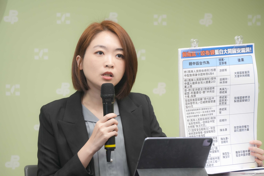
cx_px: 132
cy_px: 88
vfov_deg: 6.0
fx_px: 1683
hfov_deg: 9.0
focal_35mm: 230
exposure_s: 1/50
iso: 800
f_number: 6.3
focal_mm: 153
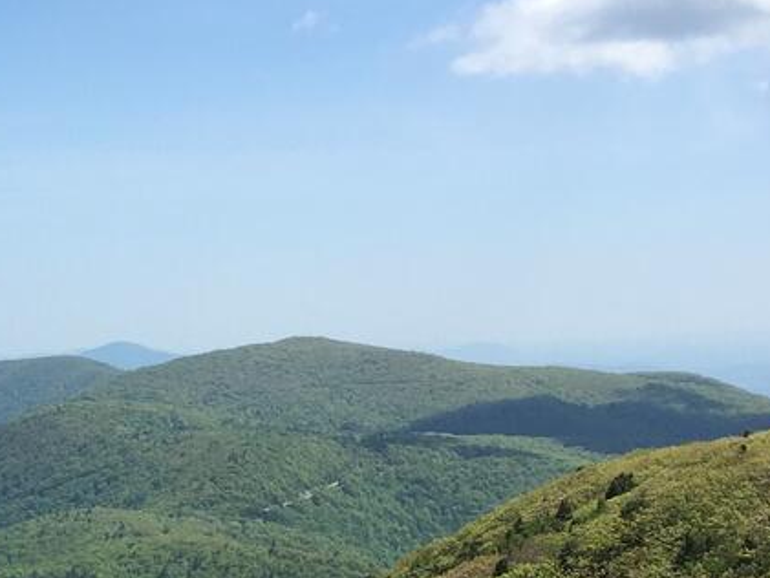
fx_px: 2047
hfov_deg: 20.7
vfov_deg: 15.5
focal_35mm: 92
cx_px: 29
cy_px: 675
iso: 32
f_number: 2.2
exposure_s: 1/1522
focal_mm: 4.15
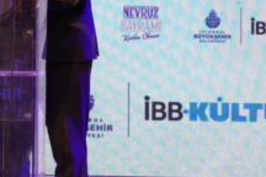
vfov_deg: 2.7
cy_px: -12
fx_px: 3694
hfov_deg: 4.1
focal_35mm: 500
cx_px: 101
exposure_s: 1/160
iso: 640
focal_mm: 70
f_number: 2.8
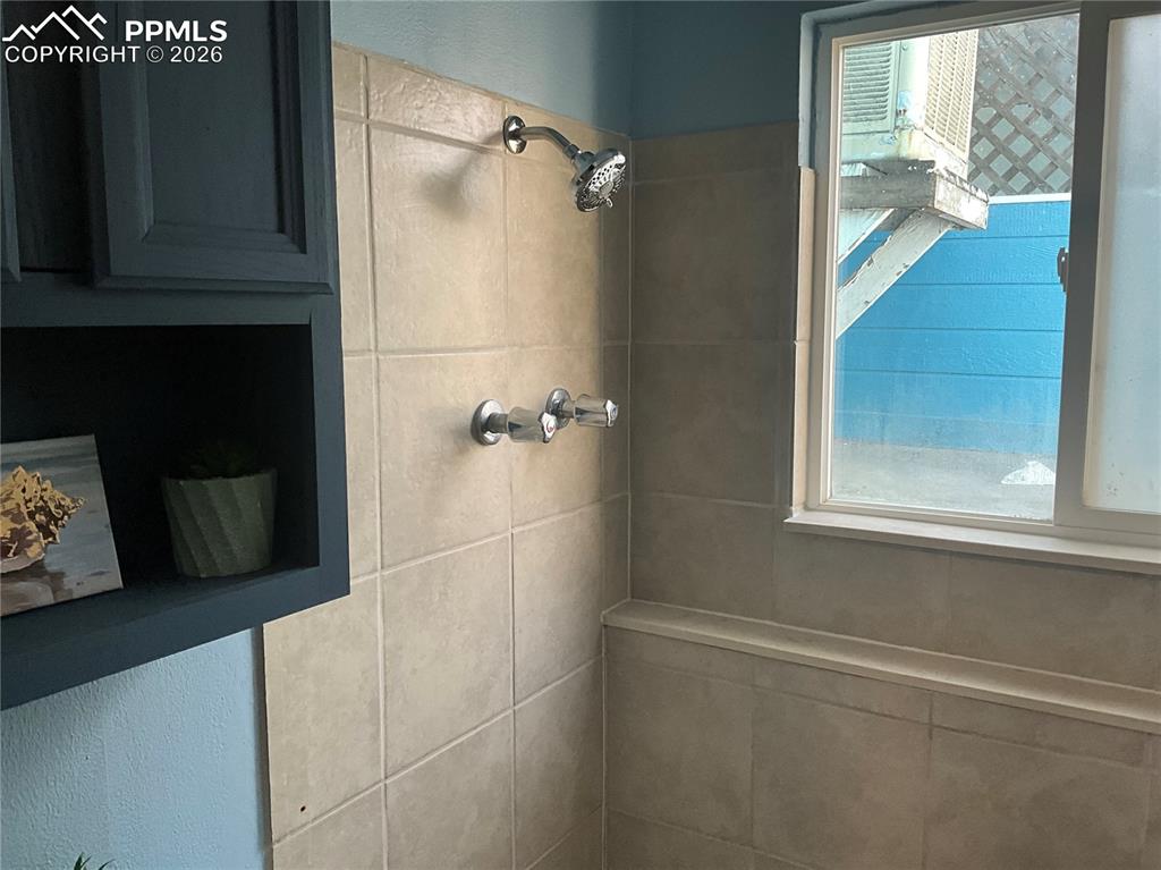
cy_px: 435
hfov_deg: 61.7
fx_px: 972
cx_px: 580
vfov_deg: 48.2
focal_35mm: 29
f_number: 1.8
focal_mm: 3
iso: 80
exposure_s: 1/60
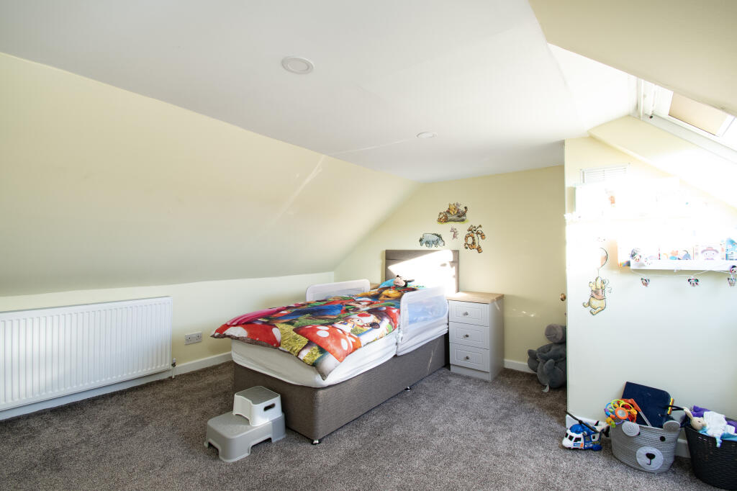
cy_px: 246
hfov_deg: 100.4
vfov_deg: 77.3
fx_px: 307
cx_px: 368
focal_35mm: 15
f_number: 9
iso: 320
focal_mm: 10
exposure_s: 1/13
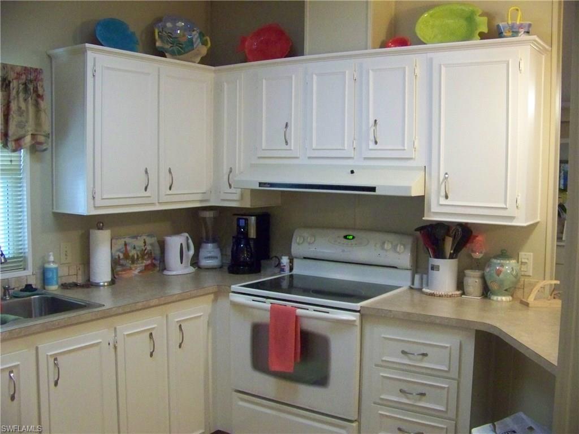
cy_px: 217
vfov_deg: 39.7
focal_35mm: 36
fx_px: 602
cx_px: 290
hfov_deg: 51.4
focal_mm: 5.85
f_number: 2.8
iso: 640
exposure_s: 1/30
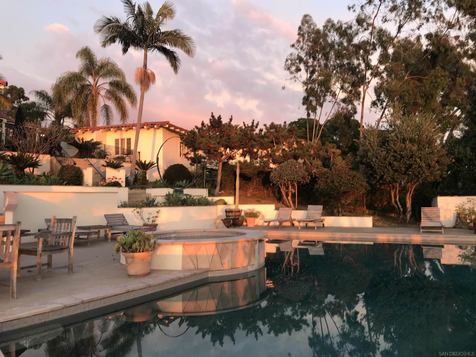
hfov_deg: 63.4
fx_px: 385
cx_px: 238
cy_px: 178
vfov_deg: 49.7
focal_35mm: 28
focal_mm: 3.99
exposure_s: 1/60
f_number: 1.8
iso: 25
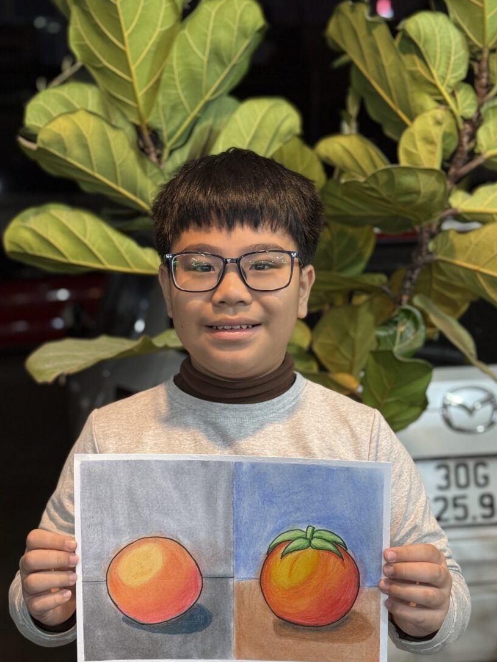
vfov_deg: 32.6
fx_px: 1129
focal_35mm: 59
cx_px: 236
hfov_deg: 24.8
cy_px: 406
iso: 200
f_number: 1.78
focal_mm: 6.76
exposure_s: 1/50
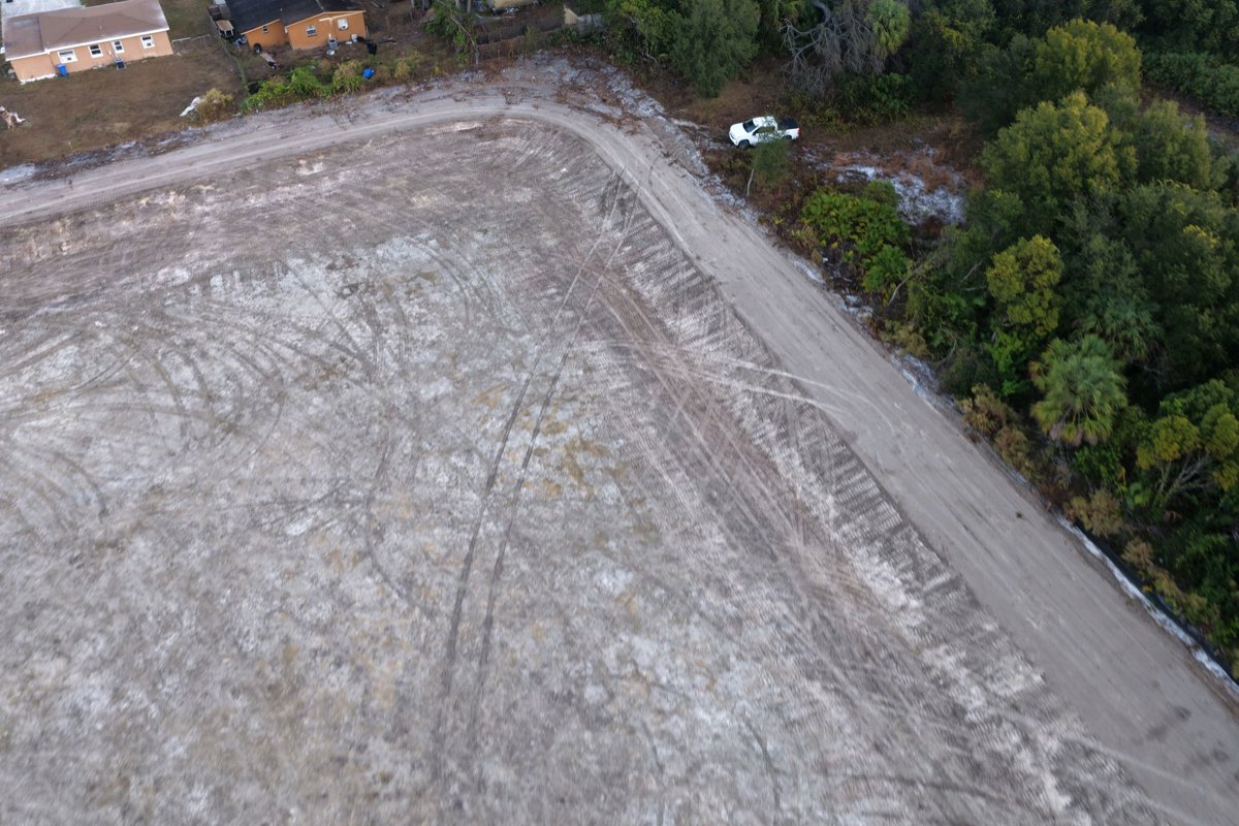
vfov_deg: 46.4
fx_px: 964
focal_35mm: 28
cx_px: 620
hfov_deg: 65.5
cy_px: 413
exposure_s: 1/15
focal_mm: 14.45
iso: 160
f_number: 2.8
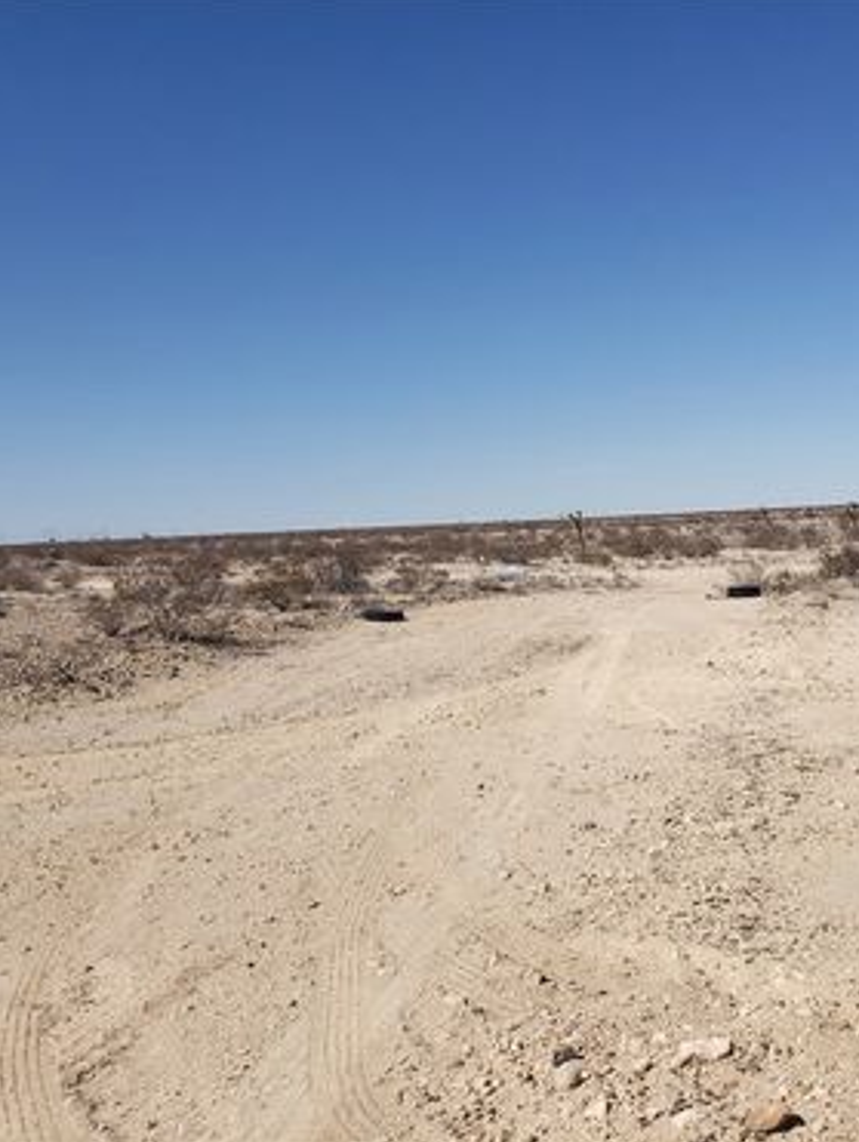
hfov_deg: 39.5
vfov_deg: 52.6
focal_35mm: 35
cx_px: 662
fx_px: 1156
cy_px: 568
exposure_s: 1/2204
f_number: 2.4
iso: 50
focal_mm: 4.3
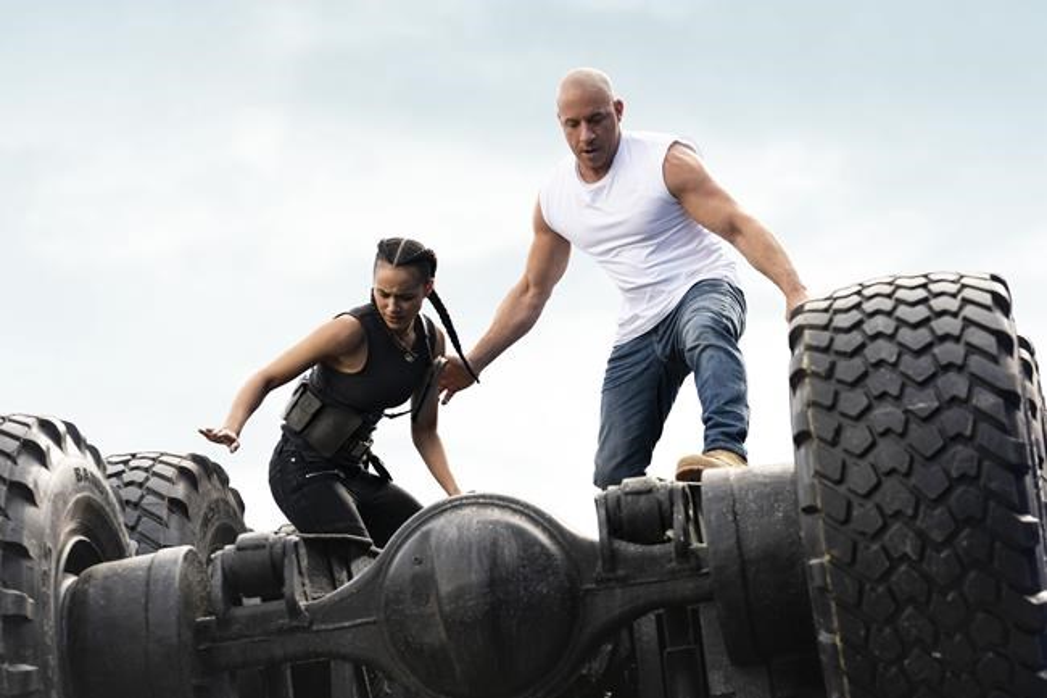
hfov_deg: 15.3
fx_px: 3896
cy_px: 349
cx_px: 524
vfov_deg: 10.2
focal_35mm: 134
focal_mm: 134
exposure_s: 1/500
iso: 320
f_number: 4.5
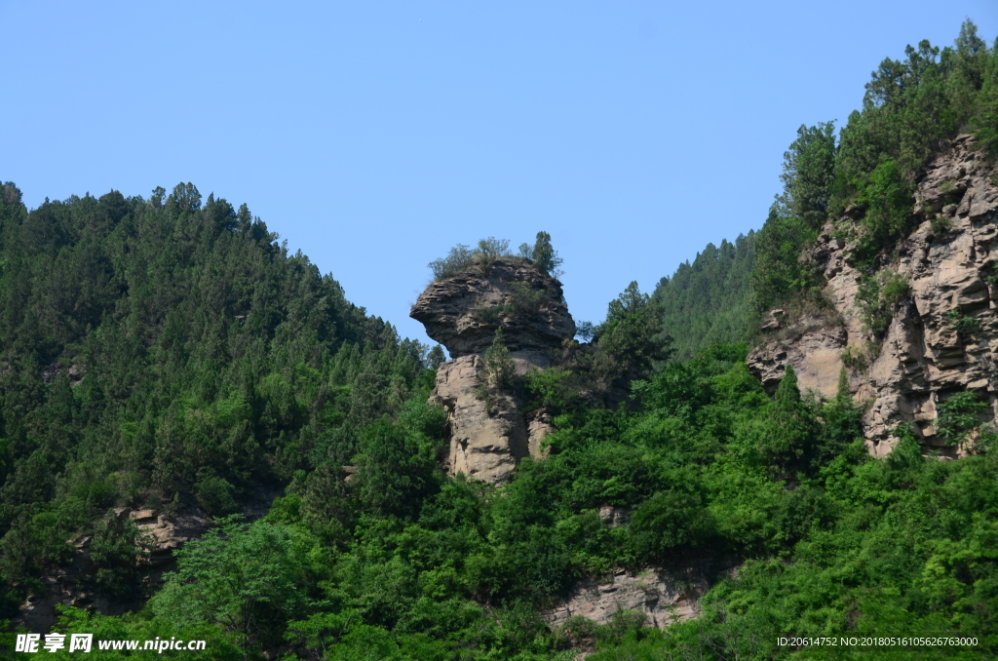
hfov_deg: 29.3
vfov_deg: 19.6
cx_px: 499
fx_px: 1909
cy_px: 330
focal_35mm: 69
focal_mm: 46
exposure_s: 1/160
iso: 125
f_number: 8
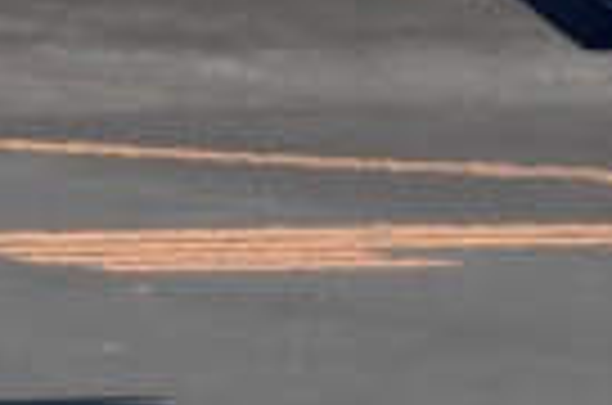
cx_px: 1904
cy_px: -214
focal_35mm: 3173
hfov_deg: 0.7
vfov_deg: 0.4
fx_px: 53815
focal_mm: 280
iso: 400
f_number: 8
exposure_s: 1/800
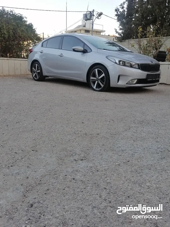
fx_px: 203
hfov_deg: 45.4
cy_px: 114
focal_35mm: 31
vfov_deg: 58.4
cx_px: 85
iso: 50
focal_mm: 5.3
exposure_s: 1/188
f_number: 1.8
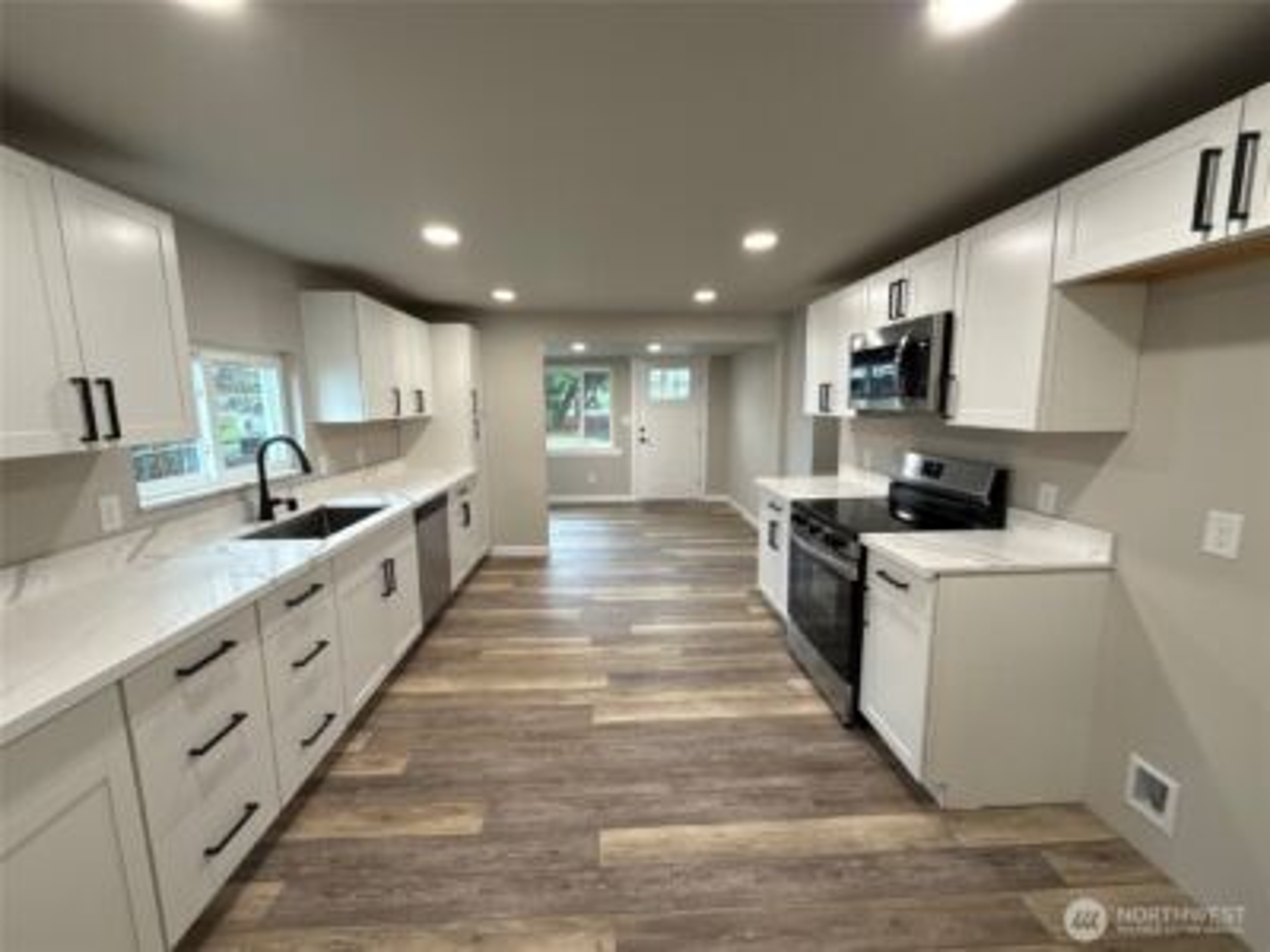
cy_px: 476
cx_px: 635
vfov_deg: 85.7
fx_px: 514
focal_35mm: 14
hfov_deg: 102.1
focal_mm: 2.22
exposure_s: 1/120
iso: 320
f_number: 2.2
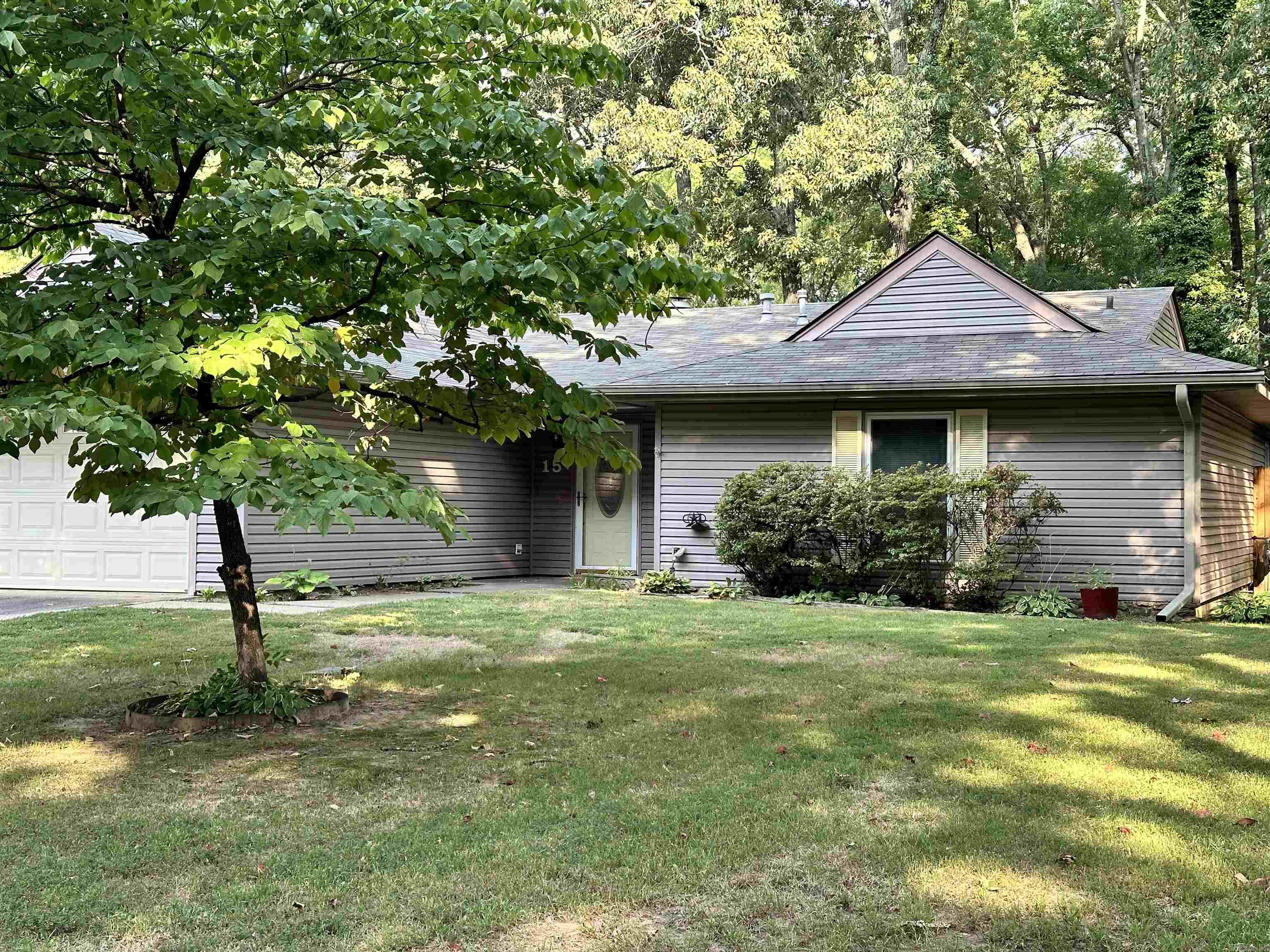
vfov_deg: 30.3
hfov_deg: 39.7
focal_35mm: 48
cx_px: 635
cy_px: 476
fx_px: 1761
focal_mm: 6.86
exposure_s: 1/177
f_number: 1.78
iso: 50
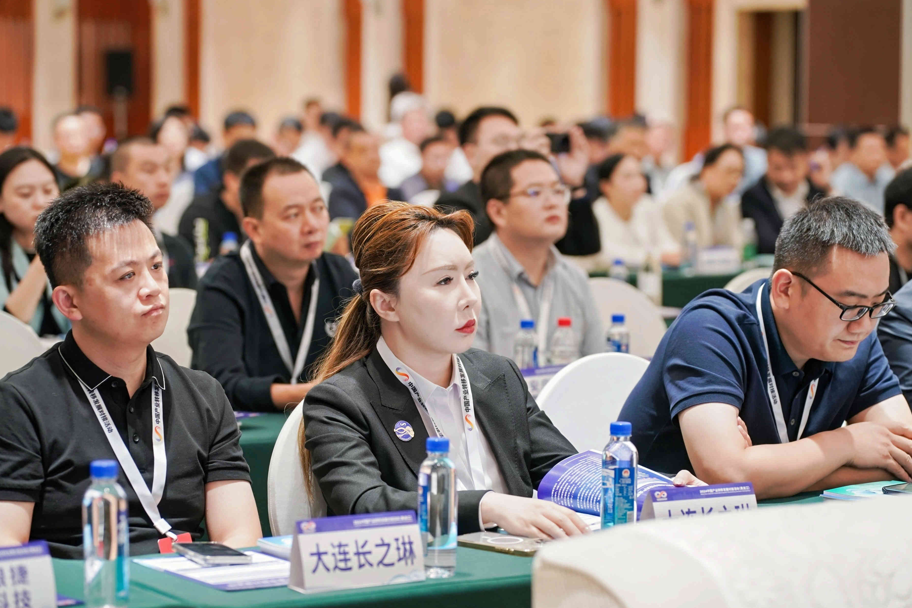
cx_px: 466
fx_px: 2457
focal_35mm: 97
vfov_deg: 14.1
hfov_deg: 21.0
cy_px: 296
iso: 800
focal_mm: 92
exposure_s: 1/161
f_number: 3.2
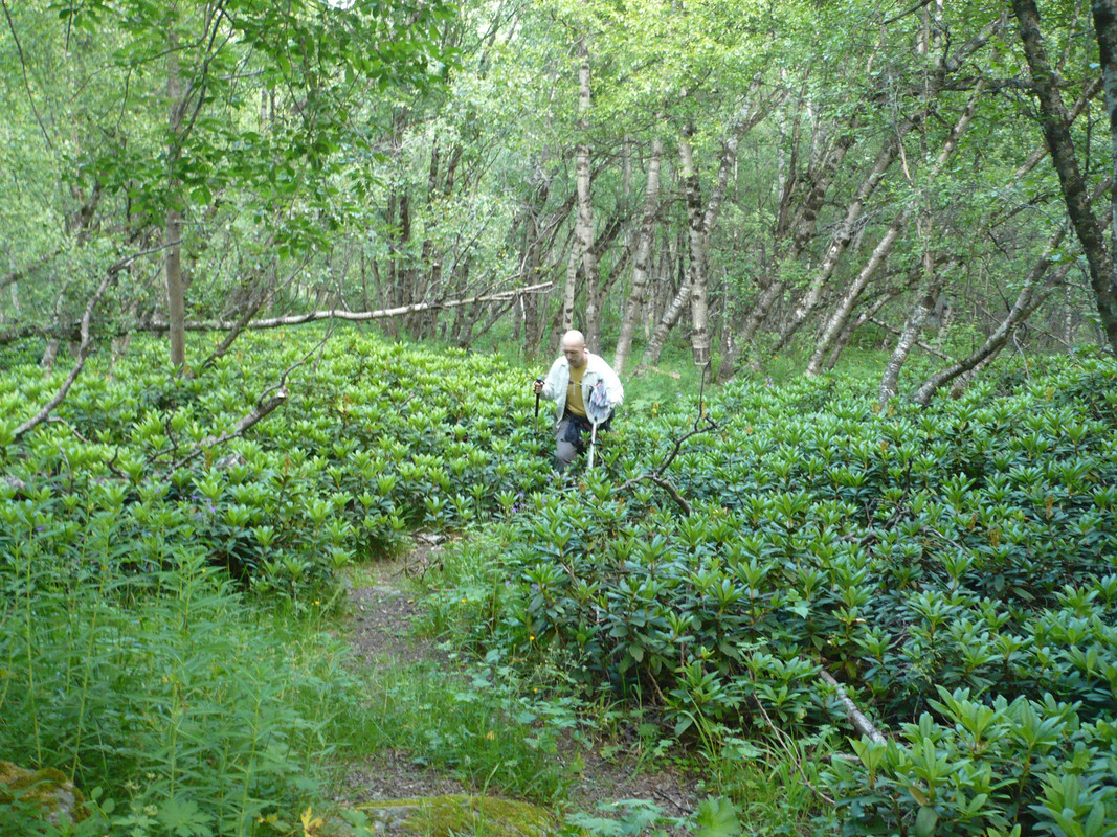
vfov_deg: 40.7
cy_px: 418
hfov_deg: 52.6
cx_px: 558
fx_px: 1129
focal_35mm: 35
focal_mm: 5.8
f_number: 2.8
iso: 200
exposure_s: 1/30
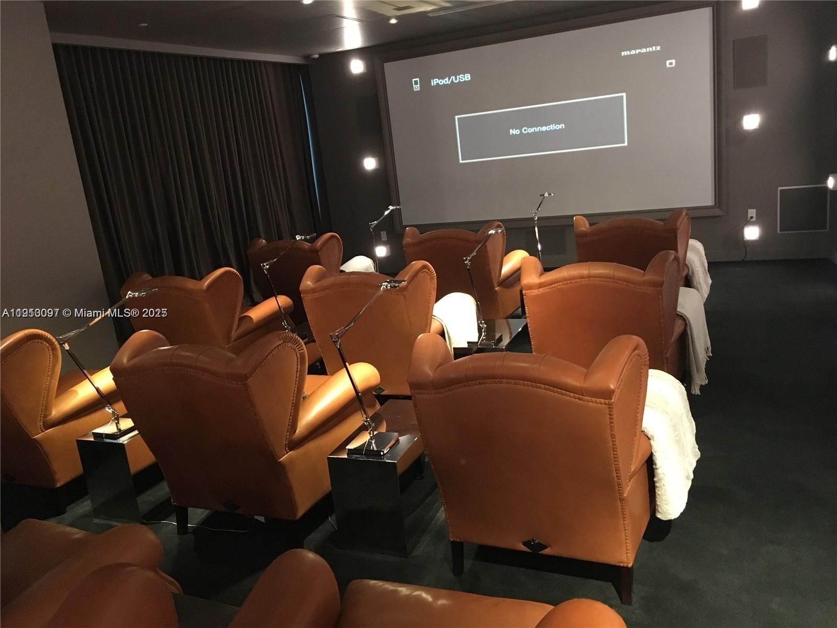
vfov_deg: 48.2
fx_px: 701
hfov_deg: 61.7
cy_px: 314
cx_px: 418
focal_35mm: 29
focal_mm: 4.15
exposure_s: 1/15
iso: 320
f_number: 2.2
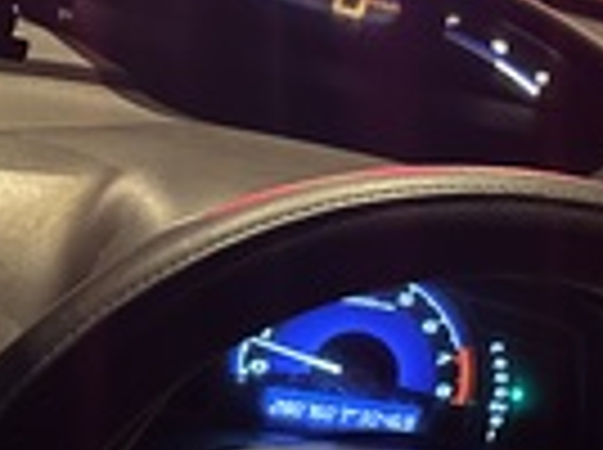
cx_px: 799
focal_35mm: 82
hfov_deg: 21.4
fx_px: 1426
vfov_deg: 17.5
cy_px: 461
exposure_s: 1/25
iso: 800
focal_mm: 6.86
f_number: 1.78
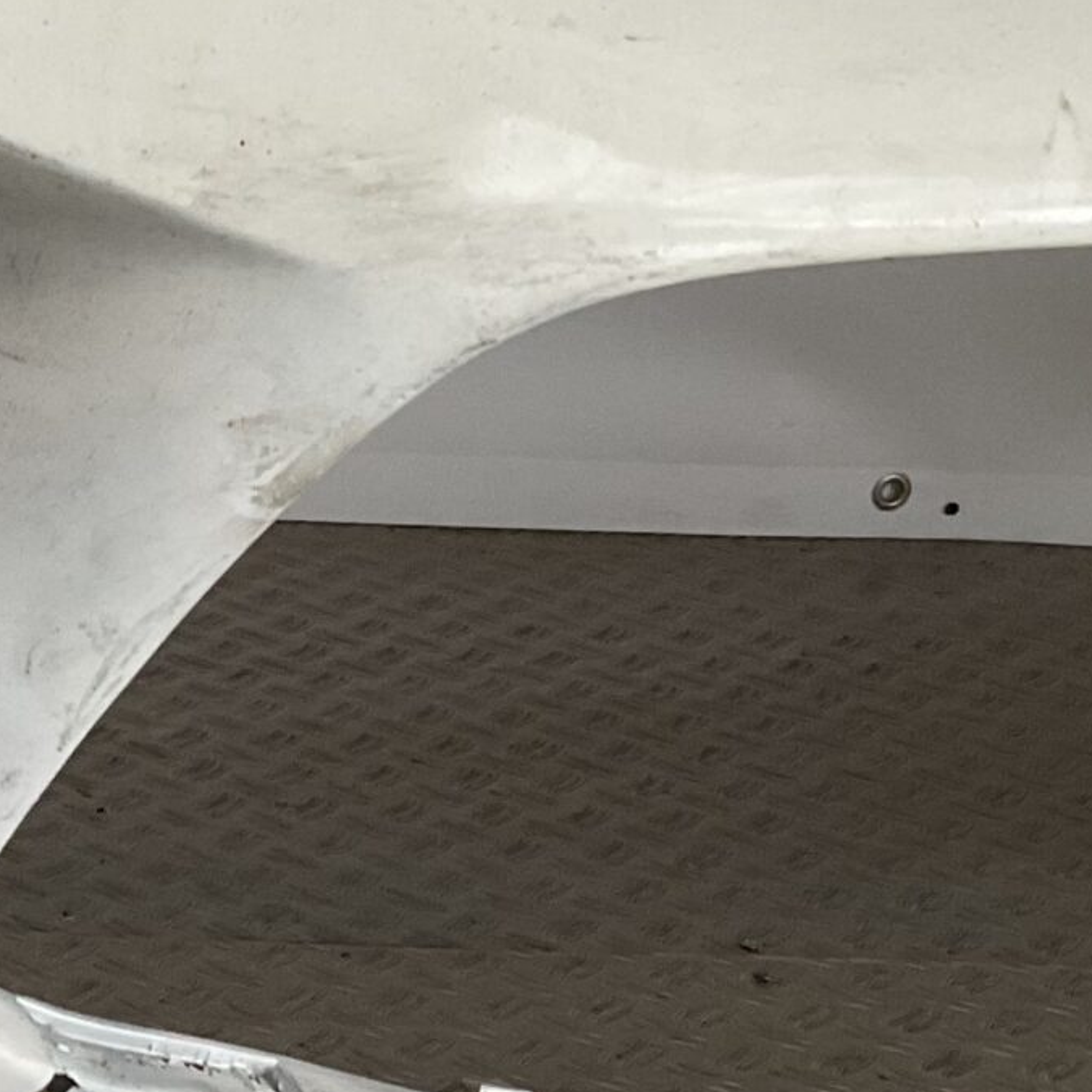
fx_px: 3462
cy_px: 1039
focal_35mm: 97
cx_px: -191
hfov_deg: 17.2
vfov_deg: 17.6
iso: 80
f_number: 1.8
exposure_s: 1/60
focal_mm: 3
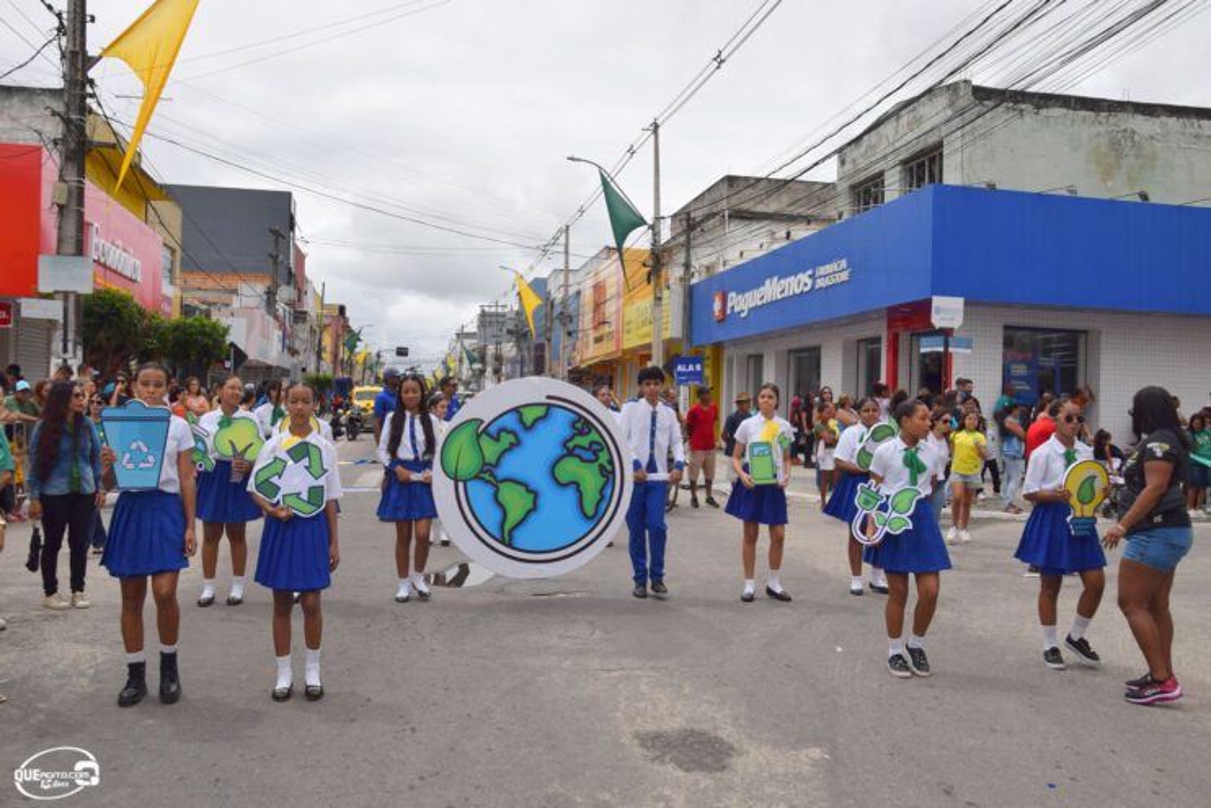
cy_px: 404
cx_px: 606
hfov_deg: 59.5
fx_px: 1060
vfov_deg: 41.7
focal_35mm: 32
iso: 100
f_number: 11
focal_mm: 21
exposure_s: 1/200
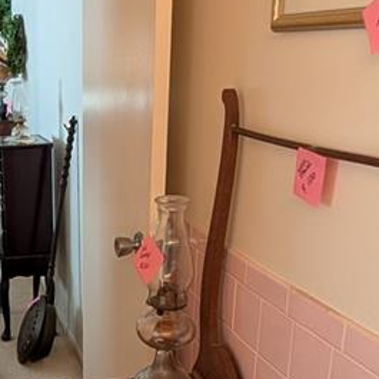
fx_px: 595
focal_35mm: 48
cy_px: 272
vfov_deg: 34.8
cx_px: -19
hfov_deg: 32.0
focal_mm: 2.02
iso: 81
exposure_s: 1/24
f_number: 1.7
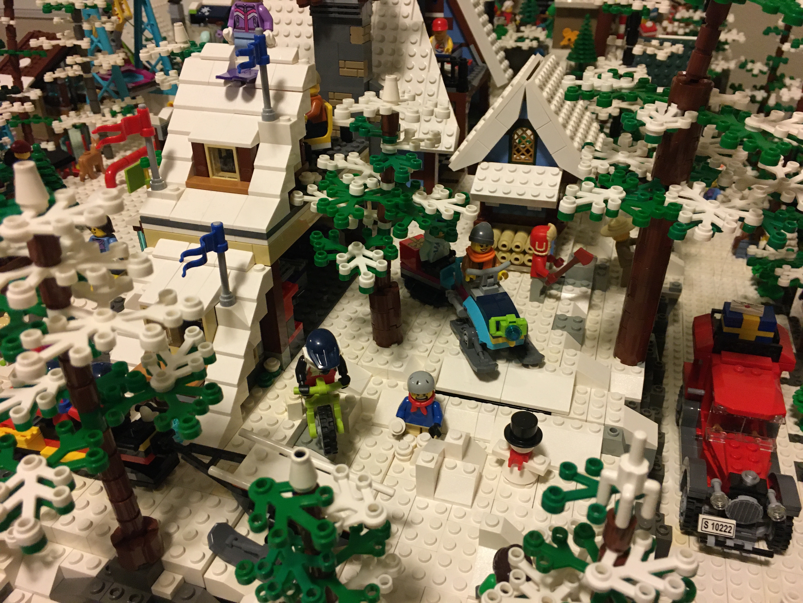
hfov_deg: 61.7
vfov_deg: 48.2
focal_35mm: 29
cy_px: 302
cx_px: 402
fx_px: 673
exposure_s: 1/30
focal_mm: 4.15
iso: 160
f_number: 2.2
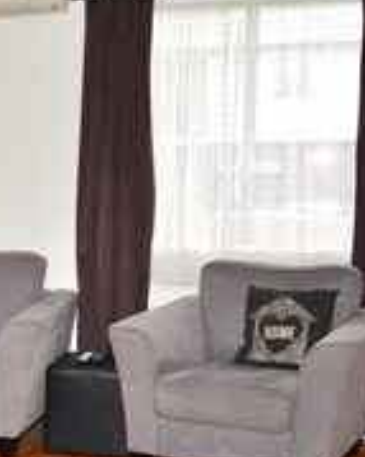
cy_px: 382
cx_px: -84
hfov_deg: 19.4
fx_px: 1000
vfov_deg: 25.2
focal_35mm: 74
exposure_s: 1/125
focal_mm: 20
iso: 250
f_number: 3.8
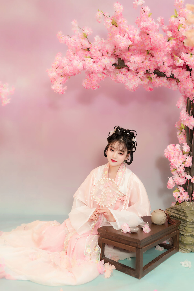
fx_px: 404
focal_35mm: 50
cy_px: 146
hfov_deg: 27.0
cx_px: 97
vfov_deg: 39.6
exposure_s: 1/100
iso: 100
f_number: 2.2
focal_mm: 50
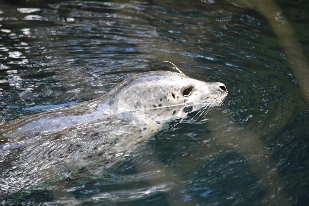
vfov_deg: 4.6
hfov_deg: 6.9
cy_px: 103
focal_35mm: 300
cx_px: 154
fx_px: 2575
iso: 1250
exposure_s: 1/640
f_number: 5.6
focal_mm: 300
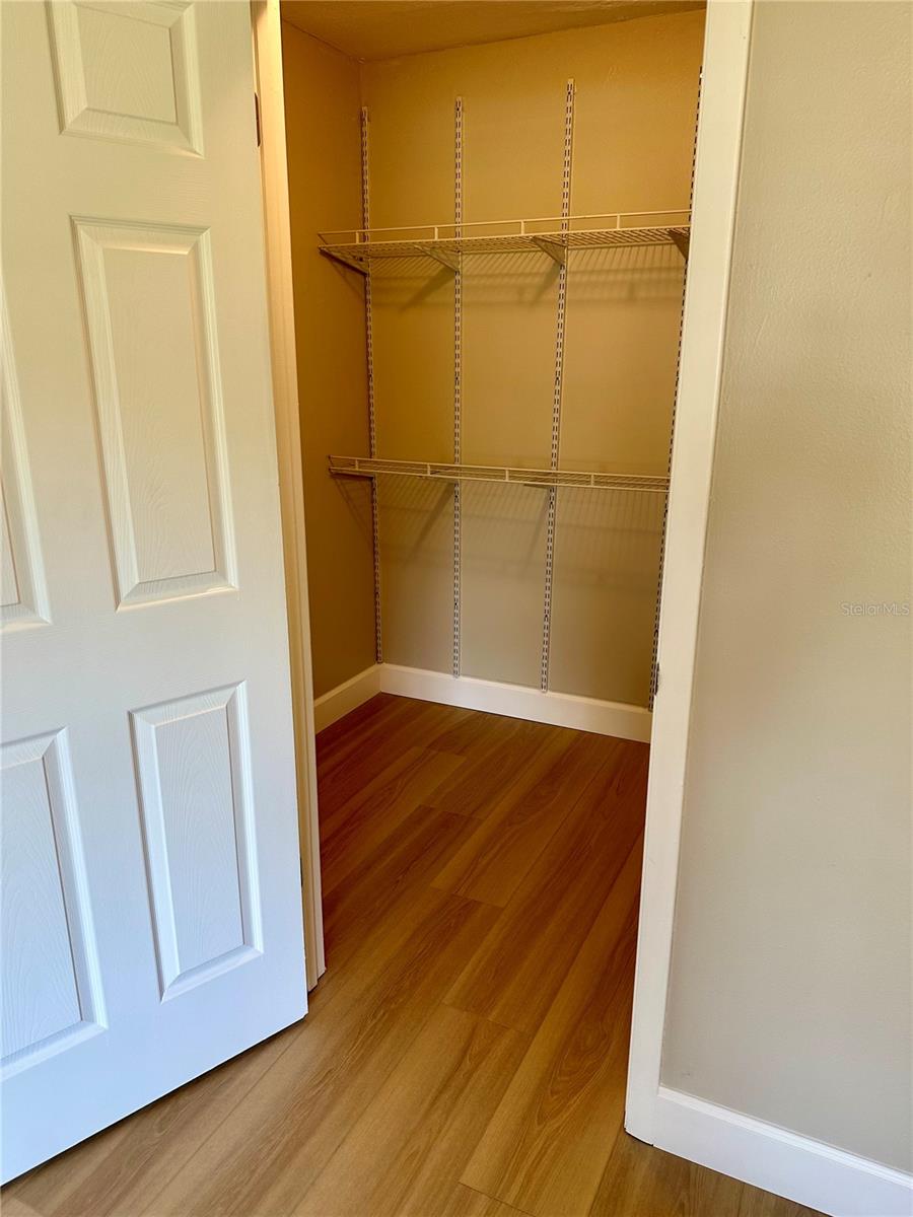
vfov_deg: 71.6
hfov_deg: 56.8
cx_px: 456
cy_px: 608
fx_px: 844
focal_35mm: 24
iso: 125
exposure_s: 1/60
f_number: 1.78
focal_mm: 6.86
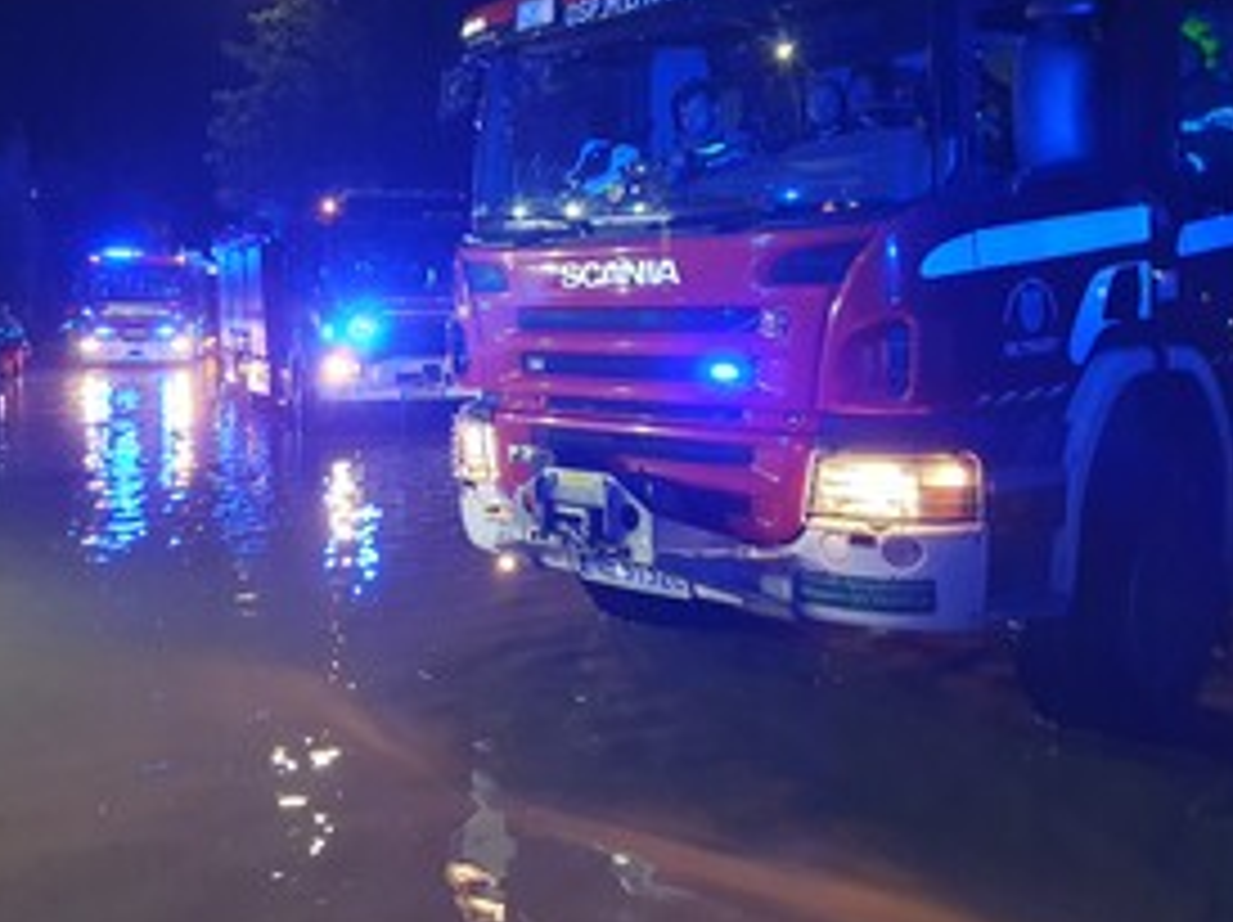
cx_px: 407
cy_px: 319
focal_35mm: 36
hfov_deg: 50.4
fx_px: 1281
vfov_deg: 39.2
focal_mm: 4.32
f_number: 1.5
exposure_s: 1/50
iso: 500
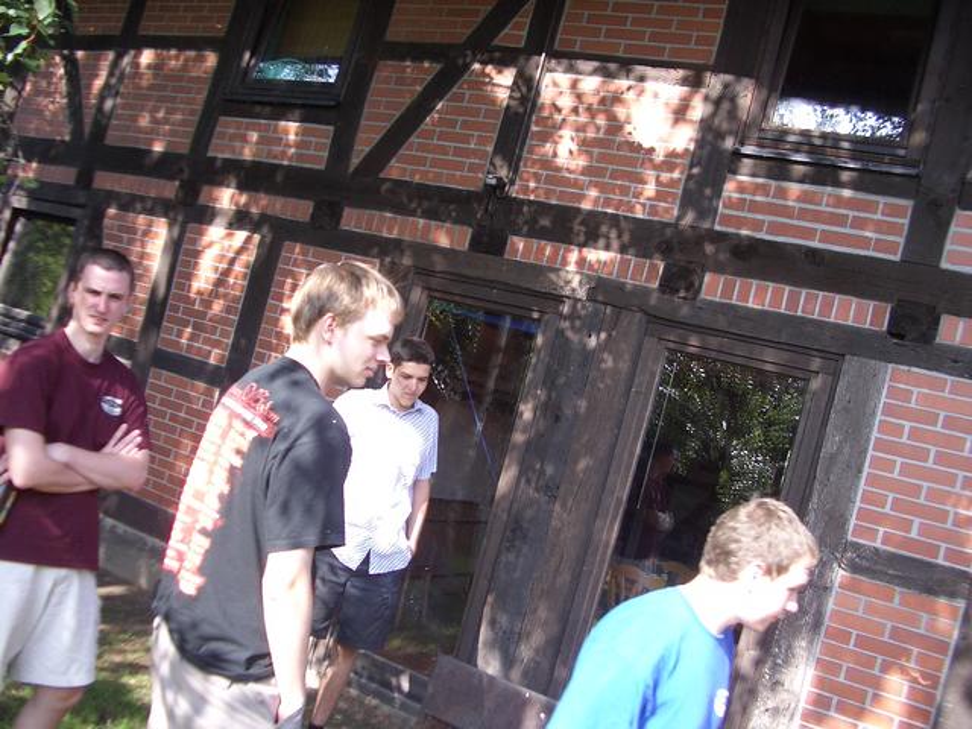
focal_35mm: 35
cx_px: 486
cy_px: 364
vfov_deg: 40.7
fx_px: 983
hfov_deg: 52.6
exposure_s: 1/160
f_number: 2.6
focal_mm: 5.8
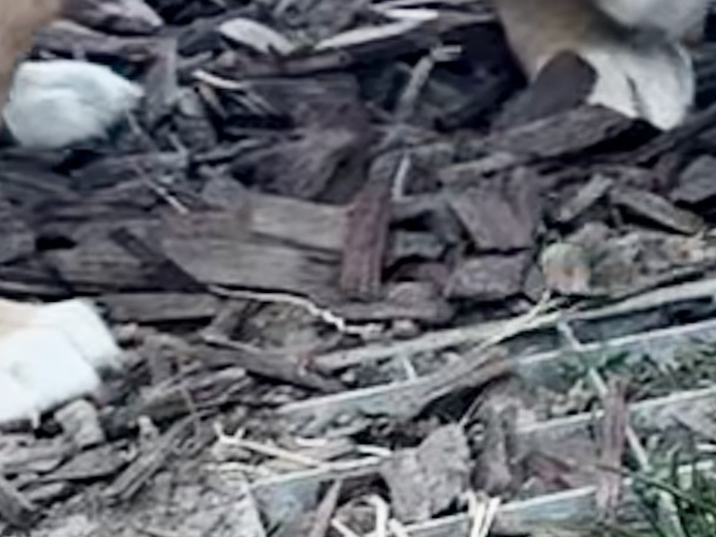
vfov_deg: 8.4
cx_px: 1437
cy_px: -230
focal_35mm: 173
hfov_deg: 10.5
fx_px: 3578
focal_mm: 6.76
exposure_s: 1/317
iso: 100
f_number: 1.78
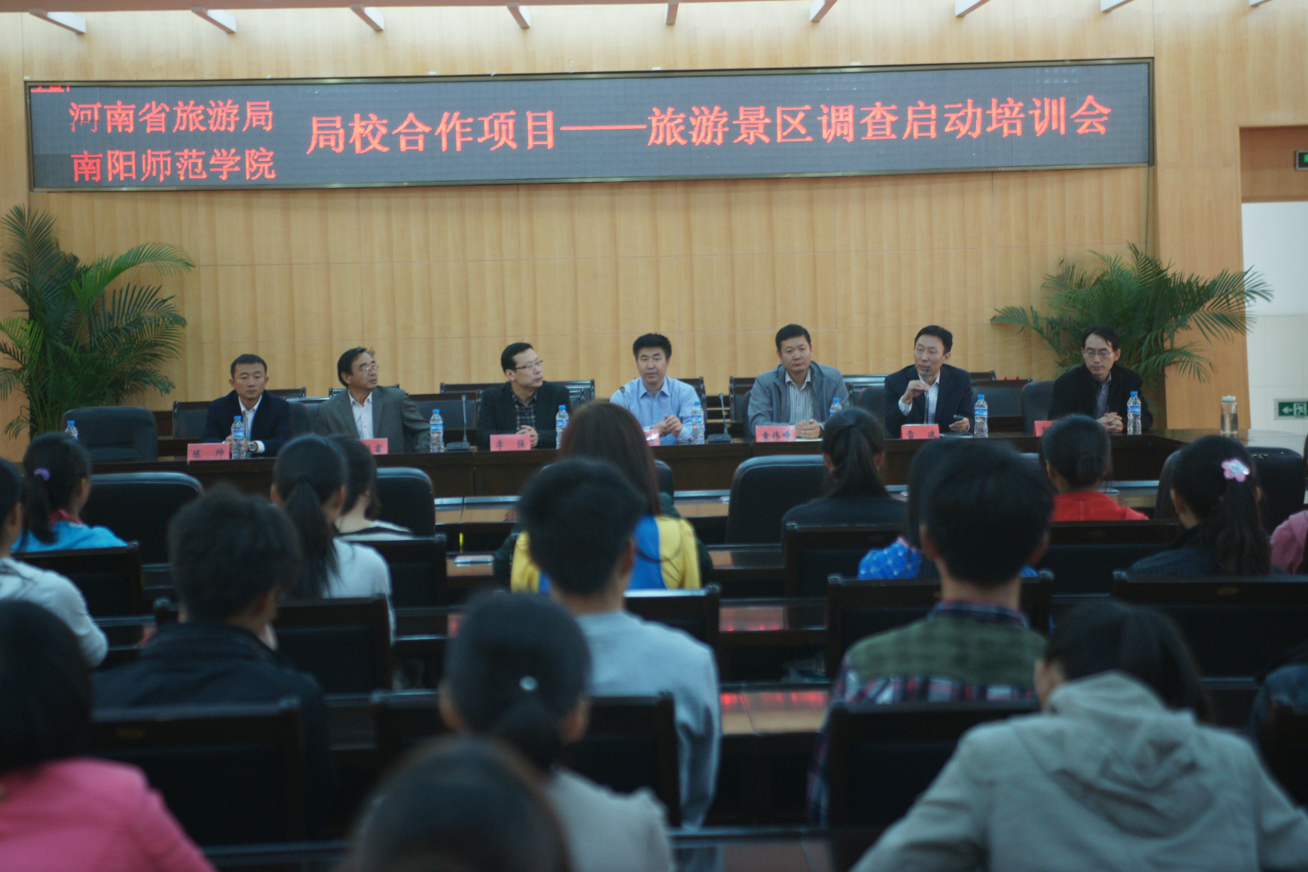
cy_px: 436
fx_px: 2543
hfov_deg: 28.8
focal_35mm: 70
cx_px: 654
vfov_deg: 19.5
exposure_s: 1/60
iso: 800
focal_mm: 70
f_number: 2.8
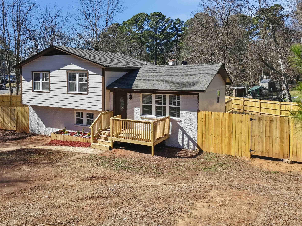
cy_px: 107
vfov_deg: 45.4
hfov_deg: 58.1
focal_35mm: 31
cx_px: 127
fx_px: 270
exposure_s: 1/2000
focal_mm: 8.7
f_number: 1.8
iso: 110
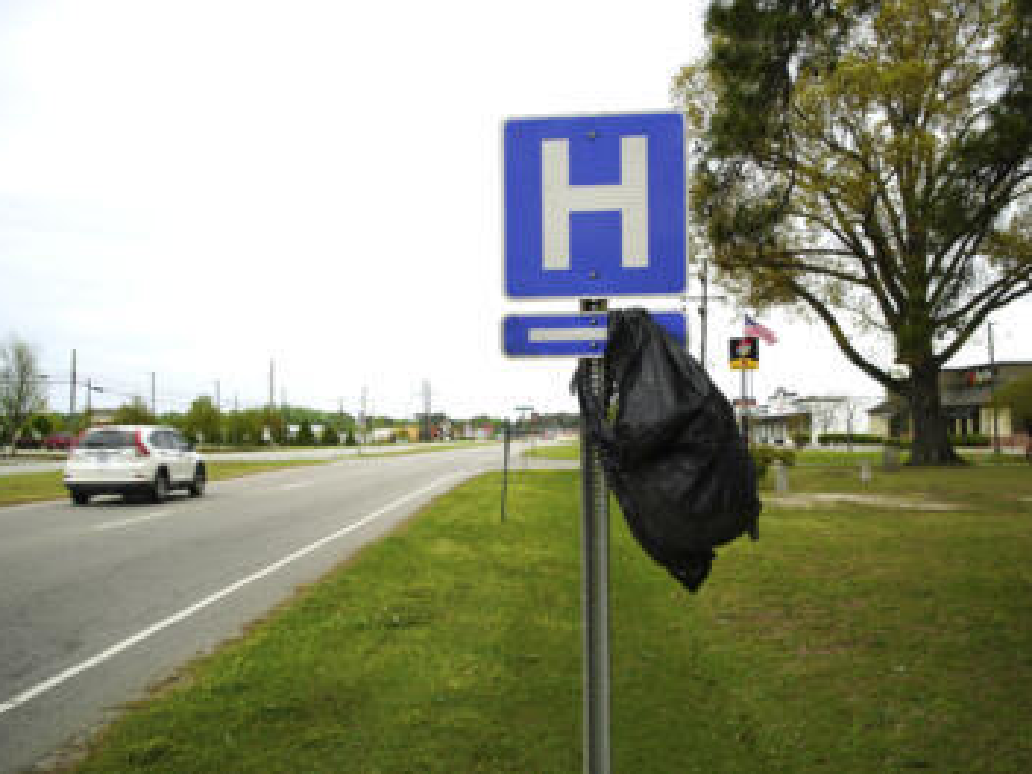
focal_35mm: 35
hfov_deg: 52.6
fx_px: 1043
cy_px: 388
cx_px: 525
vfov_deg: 40.7
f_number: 5
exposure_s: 1/80
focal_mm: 32
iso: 100
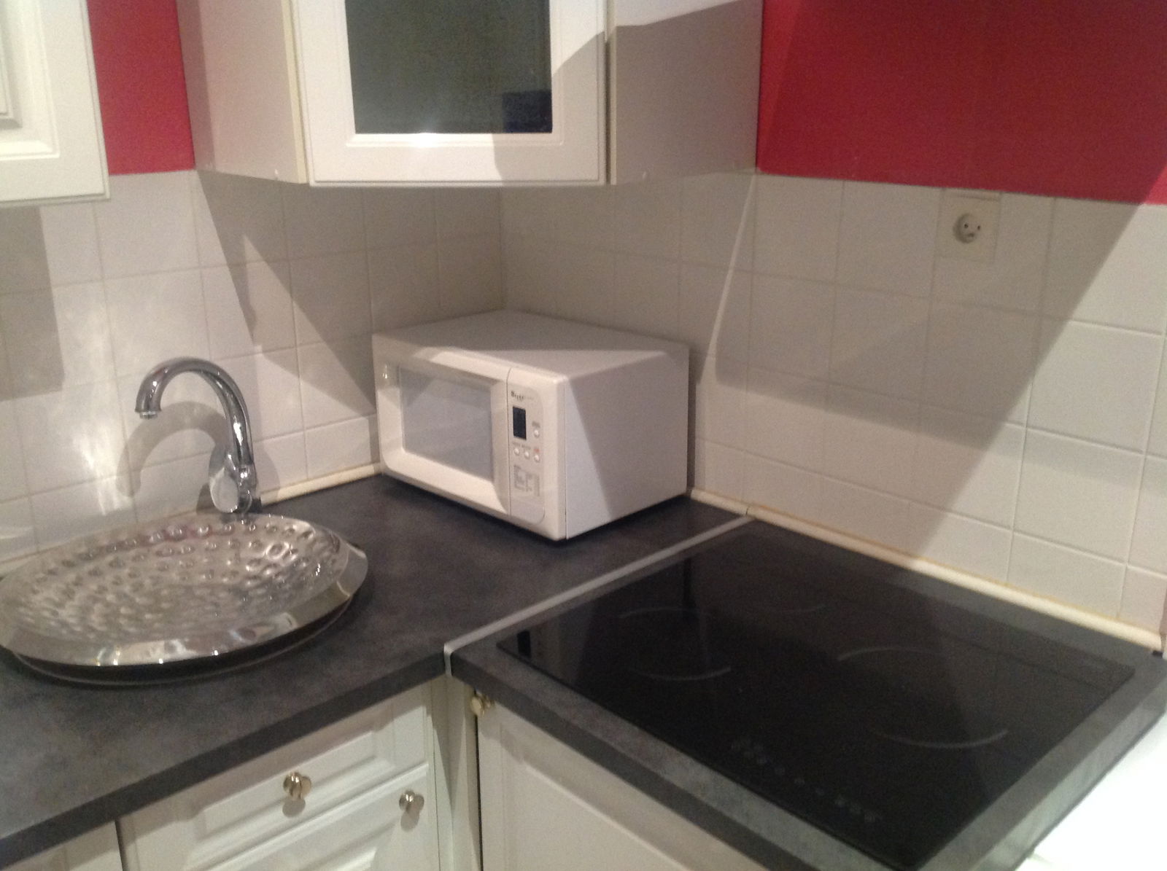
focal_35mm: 35
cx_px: 584
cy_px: 436
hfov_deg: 52.7
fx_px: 1178
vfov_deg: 40.6
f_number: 2.4
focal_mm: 4.28
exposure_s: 1/15
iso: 320
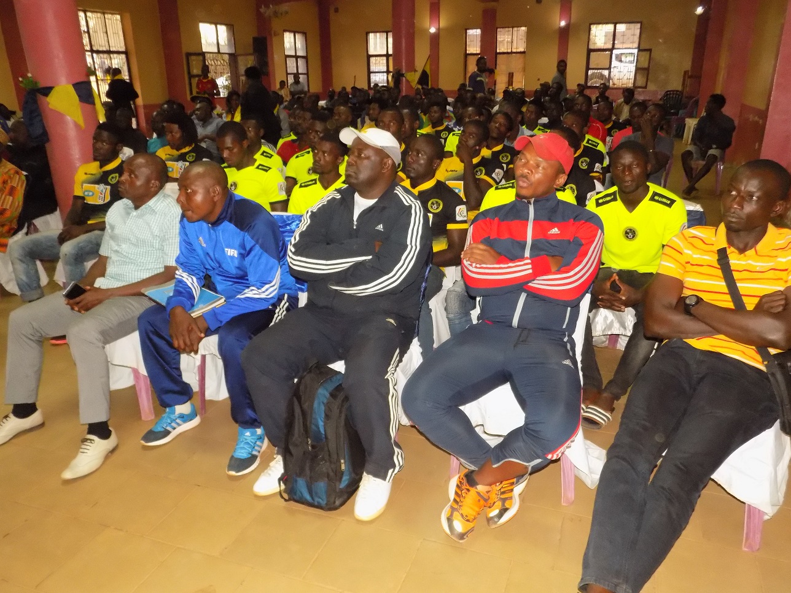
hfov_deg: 65.3
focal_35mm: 27
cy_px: 296
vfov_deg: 51.4
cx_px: 396
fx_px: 617
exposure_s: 1/30
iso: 640
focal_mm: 4.8
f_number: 3.2
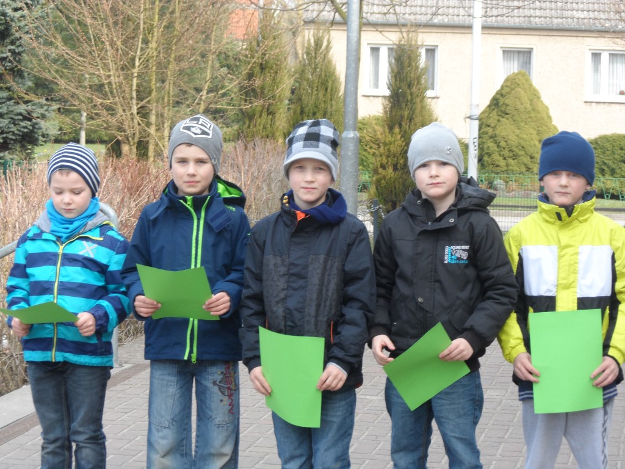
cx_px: 312
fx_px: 1950
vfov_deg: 13.7
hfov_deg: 18.2
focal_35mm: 108
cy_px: 234
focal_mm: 19.8
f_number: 5.2
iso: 80
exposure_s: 1/60
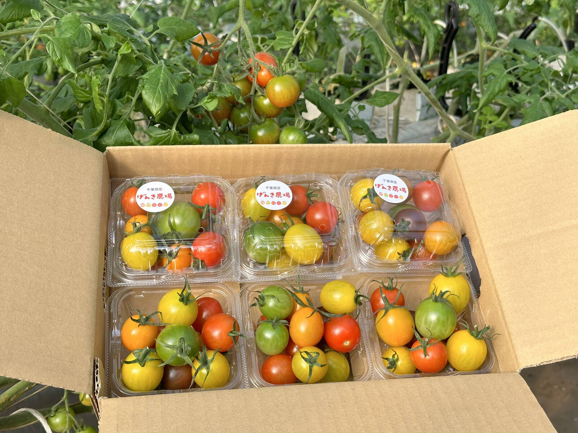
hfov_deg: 39.7
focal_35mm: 48
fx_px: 801
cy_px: 216
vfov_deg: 30.3
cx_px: 289
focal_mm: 6.86
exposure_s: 1/694
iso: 64
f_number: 1.78
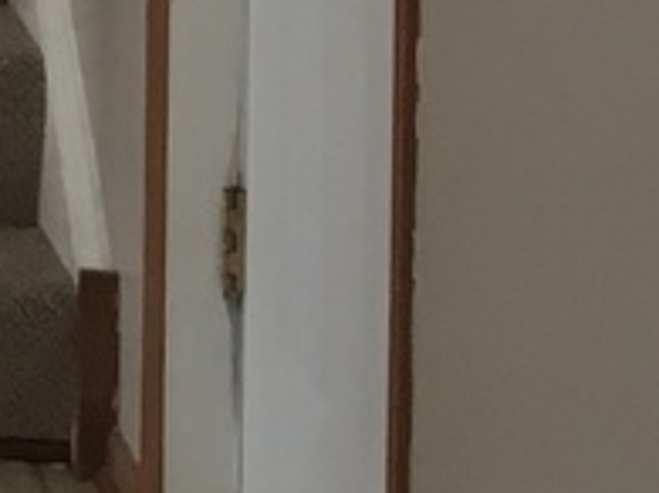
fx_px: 4072
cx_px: -1477
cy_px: -794
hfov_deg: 7.7
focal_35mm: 214
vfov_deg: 6.5
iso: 25
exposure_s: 1/30
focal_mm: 4.15
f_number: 2.2
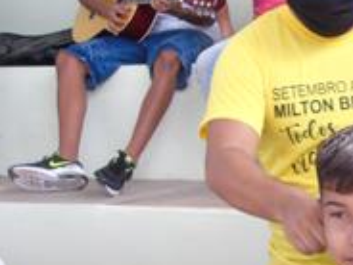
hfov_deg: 17.8
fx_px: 1071
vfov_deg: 13.7
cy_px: 311
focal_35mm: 105
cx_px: 423
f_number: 3.6
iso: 80
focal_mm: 5.2
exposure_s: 1/50
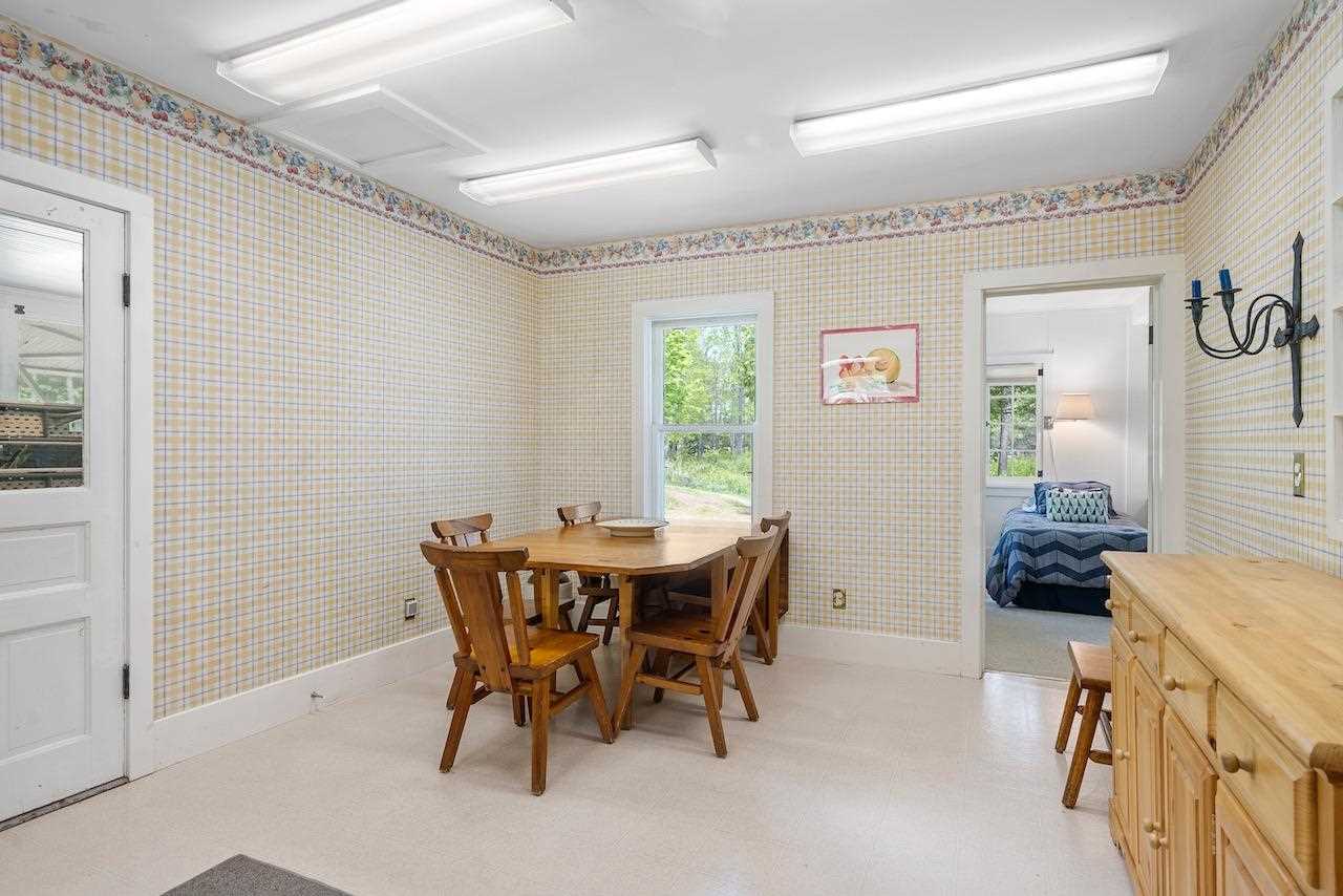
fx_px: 672
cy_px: 448
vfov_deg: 67.4
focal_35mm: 18
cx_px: 672
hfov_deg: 90.0
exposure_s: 1/50
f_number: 7.1
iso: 320
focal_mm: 18
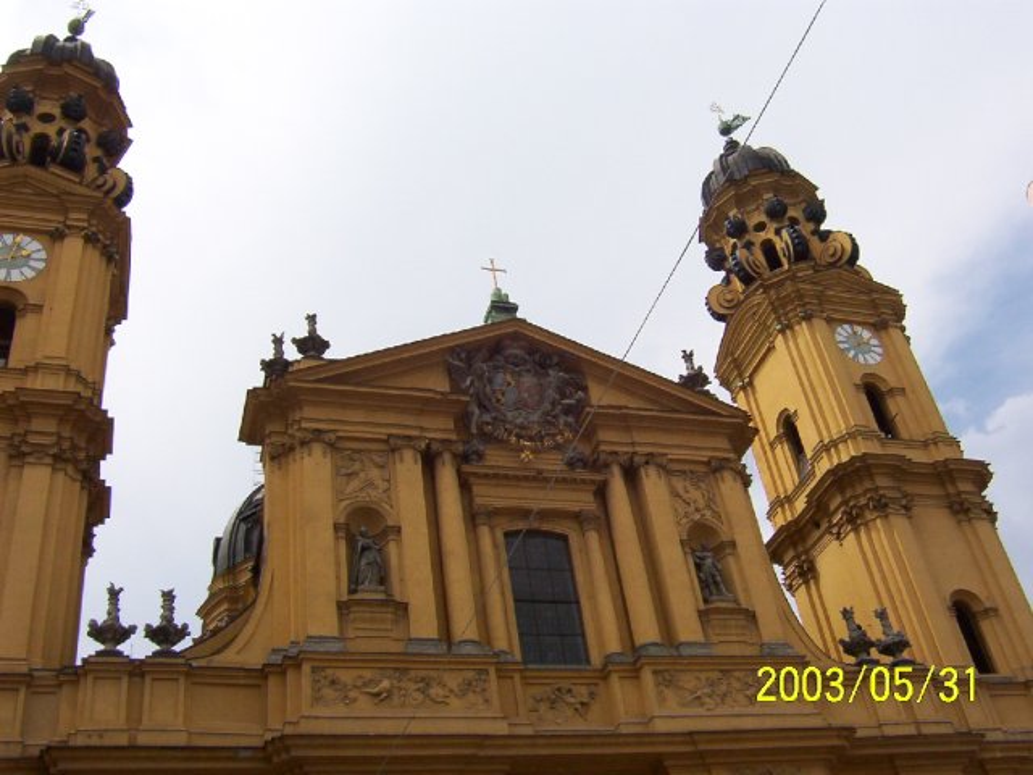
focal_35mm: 36
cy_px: 388
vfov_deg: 39.7
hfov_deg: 51.4
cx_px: 516
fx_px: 1074
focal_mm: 5.54
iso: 100
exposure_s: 1/960
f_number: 5.24
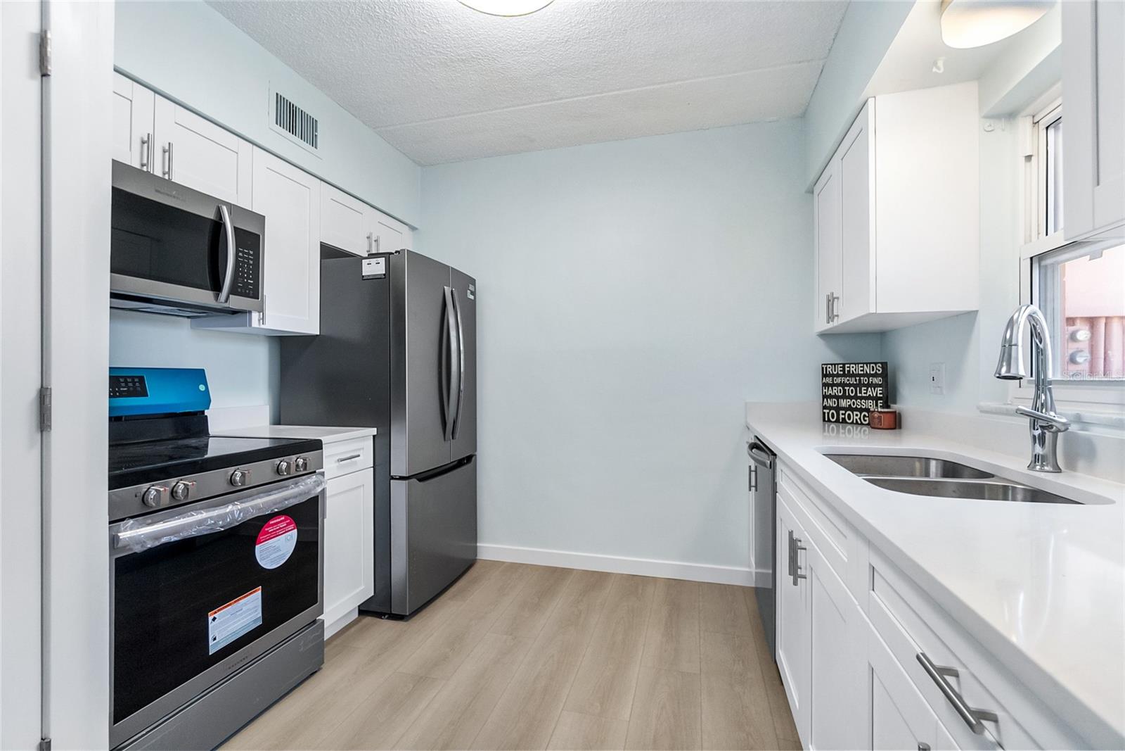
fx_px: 469
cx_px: 562
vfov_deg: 77.3
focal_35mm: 15
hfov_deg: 100.4
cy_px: 376
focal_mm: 10
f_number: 4
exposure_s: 1/60
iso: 1000
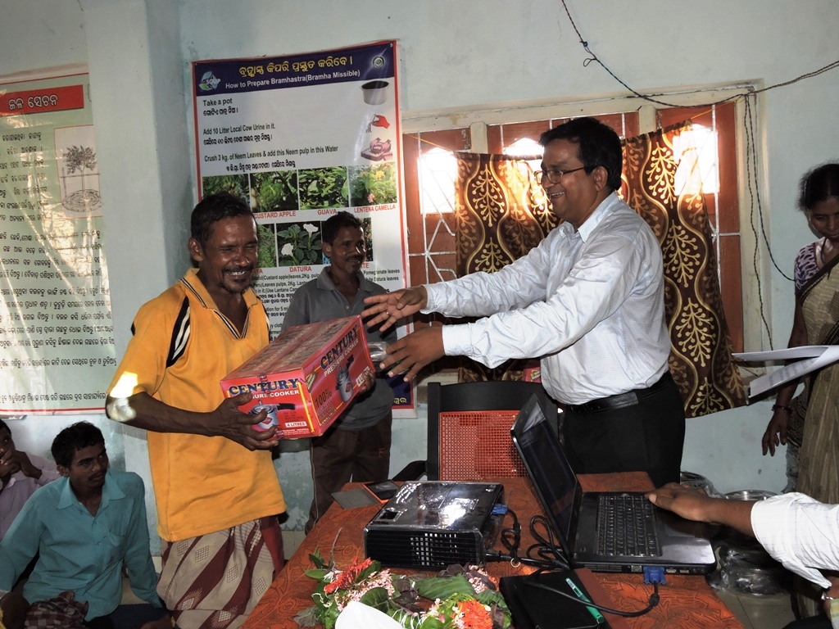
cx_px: 420
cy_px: 314
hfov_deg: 60.0
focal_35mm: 30
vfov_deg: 46.8
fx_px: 727
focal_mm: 5.4
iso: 200
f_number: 3.5
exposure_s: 1/30
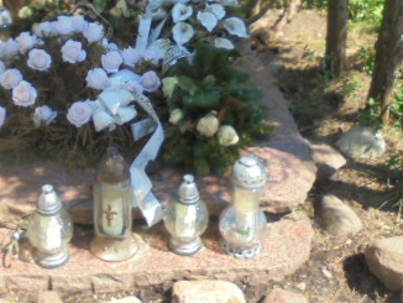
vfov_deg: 27.8
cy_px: 47
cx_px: 112
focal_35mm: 51
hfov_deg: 36.8
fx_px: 594
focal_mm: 4.6
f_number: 3.5
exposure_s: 1/320
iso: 100
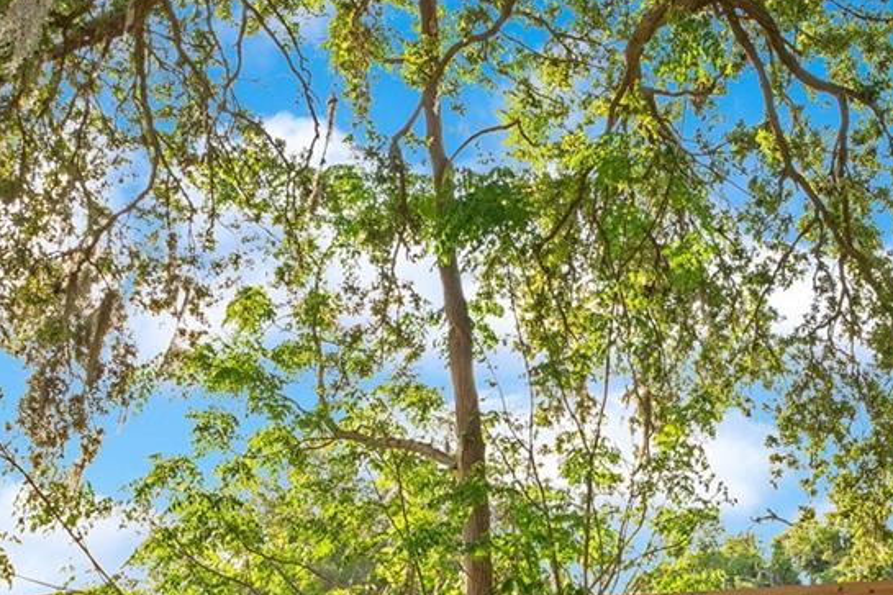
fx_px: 1165
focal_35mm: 47
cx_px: 732
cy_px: 852
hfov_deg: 40.0
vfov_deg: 23.7
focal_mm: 16
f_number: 8
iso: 100
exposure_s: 1/40
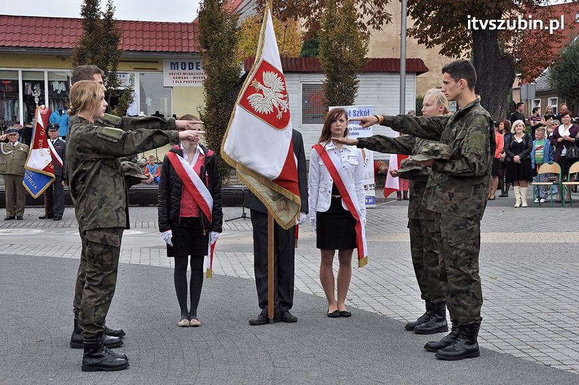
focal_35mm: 63
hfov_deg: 31.9
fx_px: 1012
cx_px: 290
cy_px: 192
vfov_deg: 21.5
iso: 500
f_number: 10
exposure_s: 1/400
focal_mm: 42
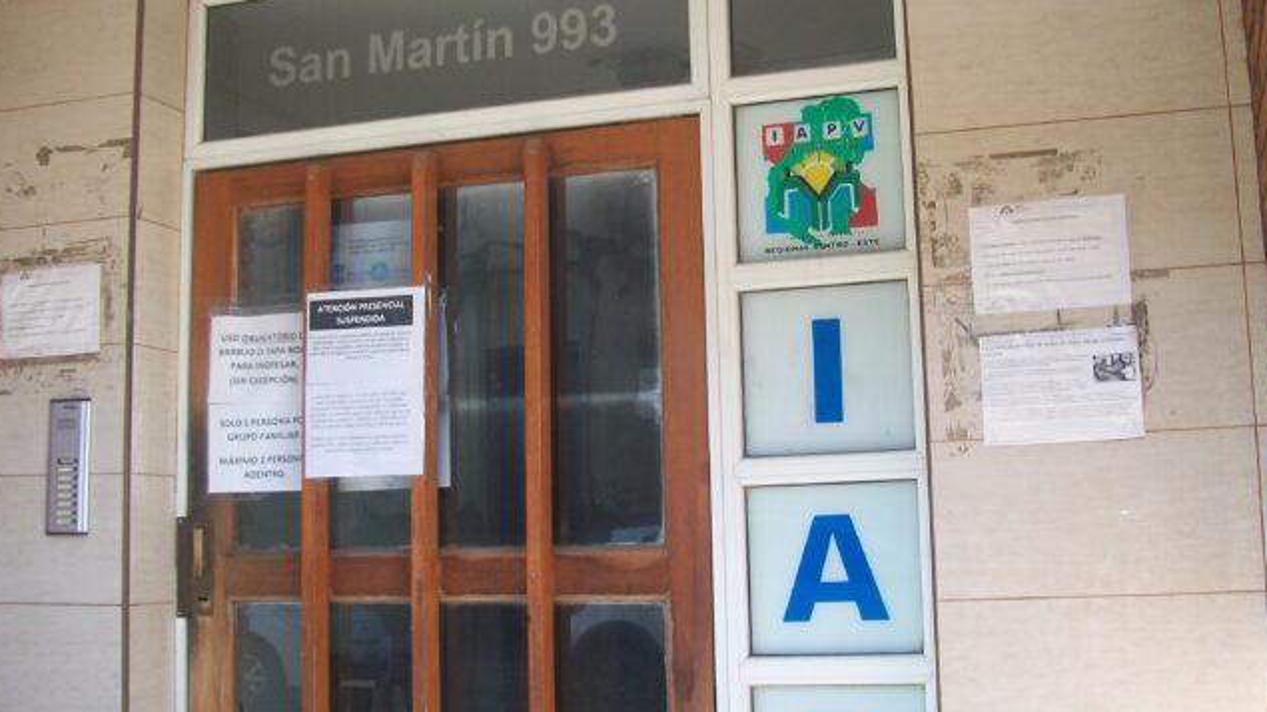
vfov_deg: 27.7
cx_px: 648
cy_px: 325
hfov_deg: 47.4
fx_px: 1444
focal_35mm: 43
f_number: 2.7
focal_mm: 6
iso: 80
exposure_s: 1/160
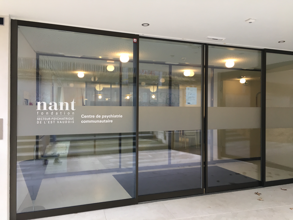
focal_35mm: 29
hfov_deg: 61.7
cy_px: 110
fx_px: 245
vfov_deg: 48.2
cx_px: 146
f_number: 2.2
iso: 32
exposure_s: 1/33
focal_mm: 4.15
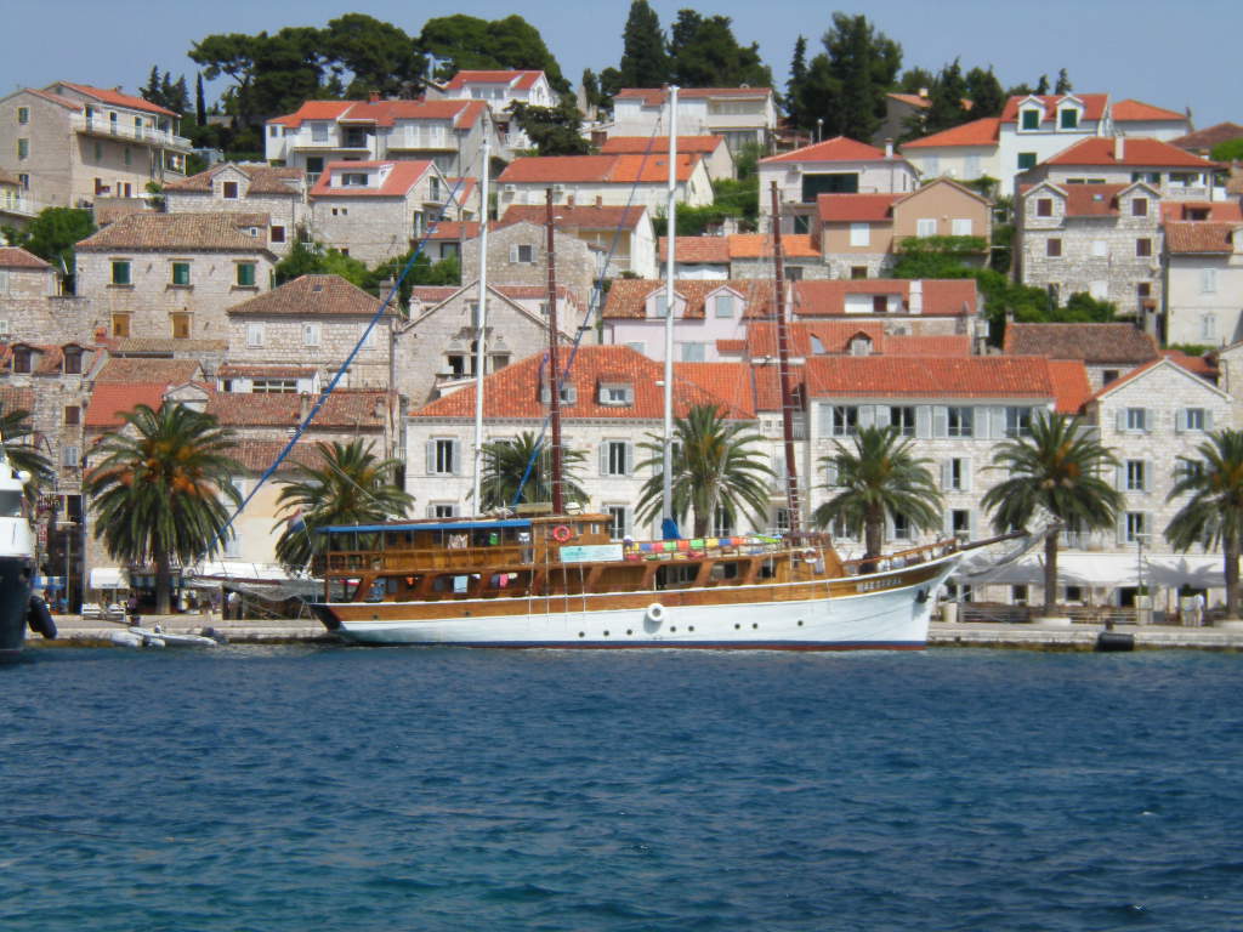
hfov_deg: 17.3
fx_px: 4094
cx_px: 622
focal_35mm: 114
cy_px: 466
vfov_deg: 13.0
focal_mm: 18.9
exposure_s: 1/205
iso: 64
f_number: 8.5
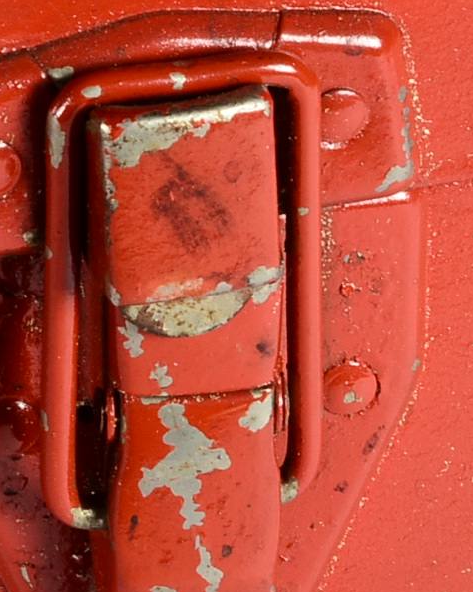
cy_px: 446
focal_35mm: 613
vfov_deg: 3.2
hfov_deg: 2.5
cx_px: 206
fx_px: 10731
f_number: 22
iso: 200
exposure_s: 1/200
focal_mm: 105
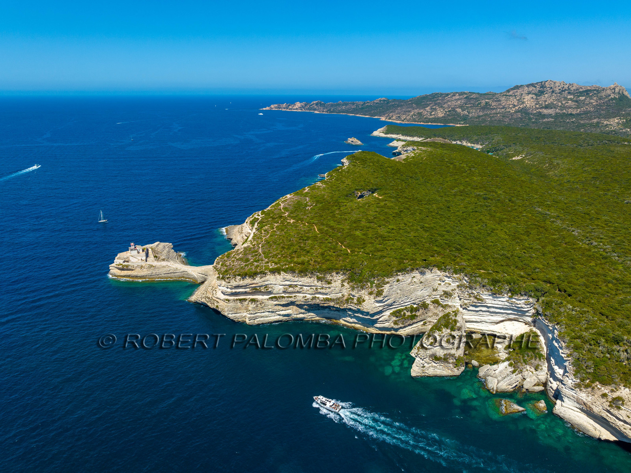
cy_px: 236
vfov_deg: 56.8
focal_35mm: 24
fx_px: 437
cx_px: 316
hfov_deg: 71.6
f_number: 6.3
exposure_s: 1/400
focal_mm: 12.3
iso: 100
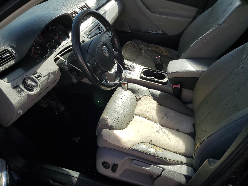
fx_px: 186
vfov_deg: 53.1
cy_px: 93
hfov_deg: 67.3
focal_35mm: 26
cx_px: 124
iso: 50
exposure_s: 1/1429
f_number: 1.5
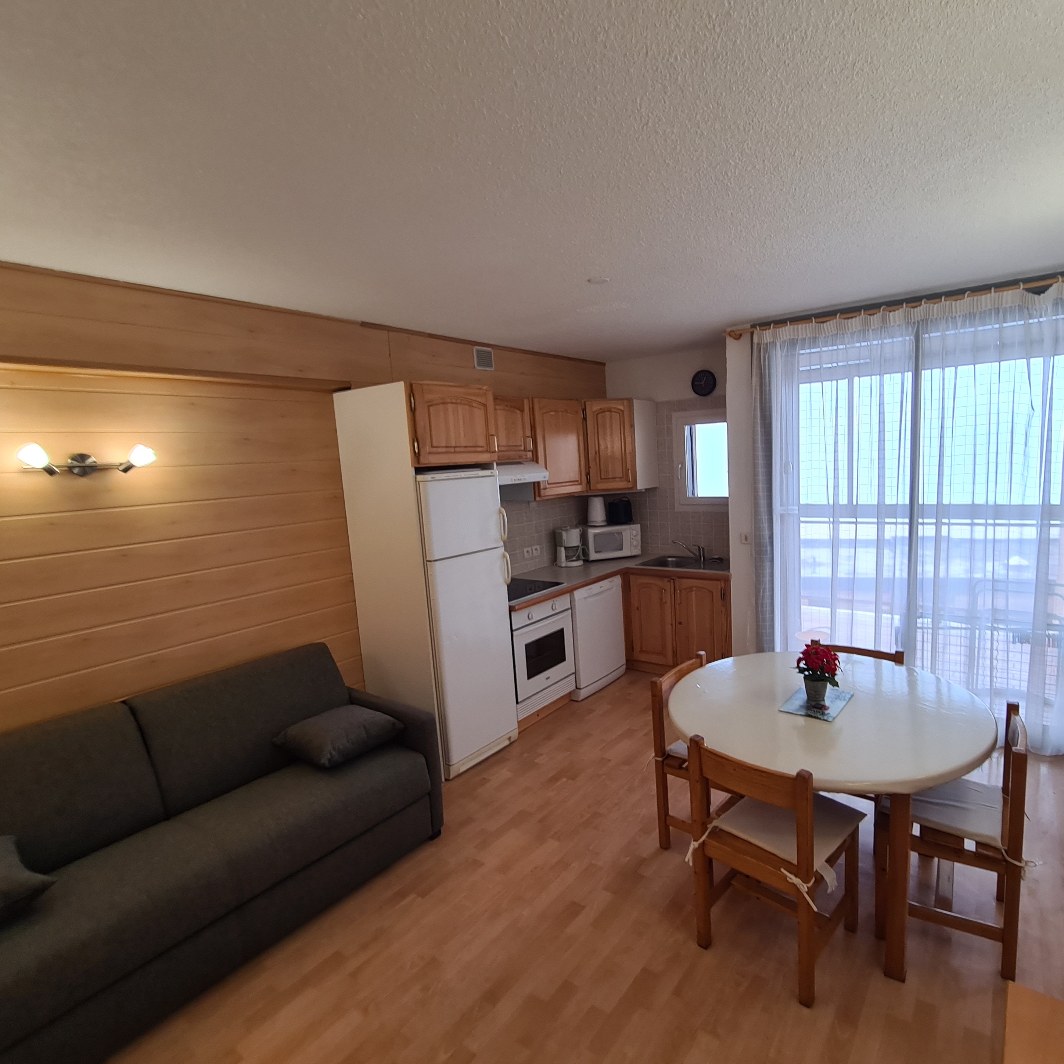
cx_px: 610
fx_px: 556
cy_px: 532
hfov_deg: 86.8
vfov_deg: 87.4
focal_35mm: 16
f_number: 2.2
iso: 80
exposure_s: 1/50
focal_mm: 2.2
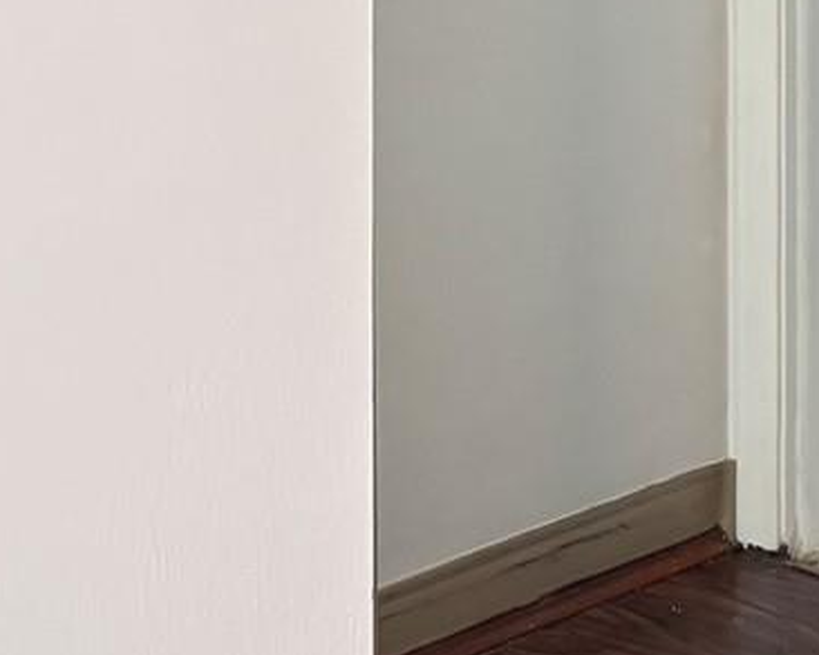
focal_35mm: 111
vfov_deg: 12.9
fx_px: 2691
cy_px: -438
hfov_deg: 16.4
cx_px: 1045
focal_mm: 5.96
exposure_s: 1/60
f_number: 1.6
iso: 400
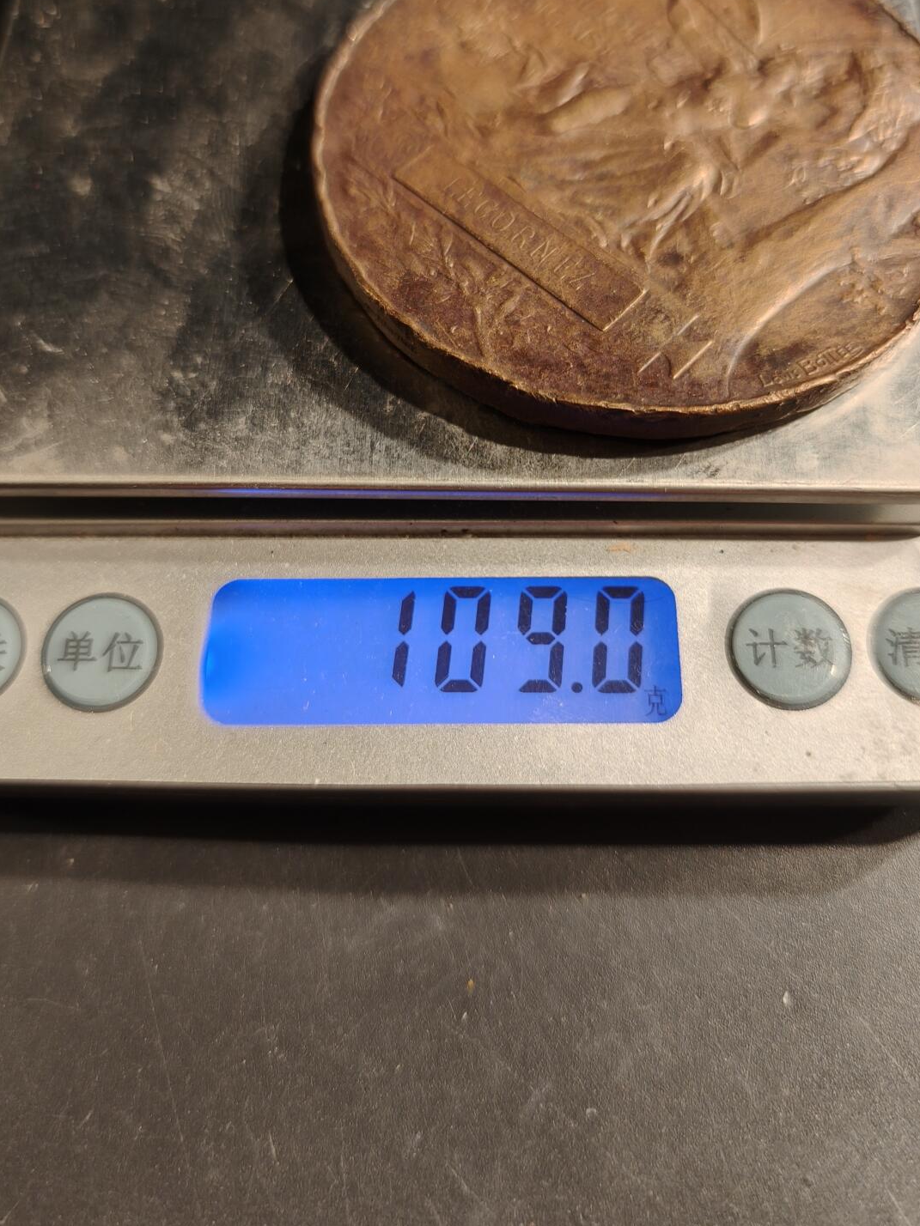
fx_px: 1028
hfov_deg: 48.2
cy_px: 531
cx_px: 496
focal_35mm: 29
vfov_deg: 61.4
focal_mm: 6.06
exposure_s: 1/100
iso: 125
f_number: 1.6
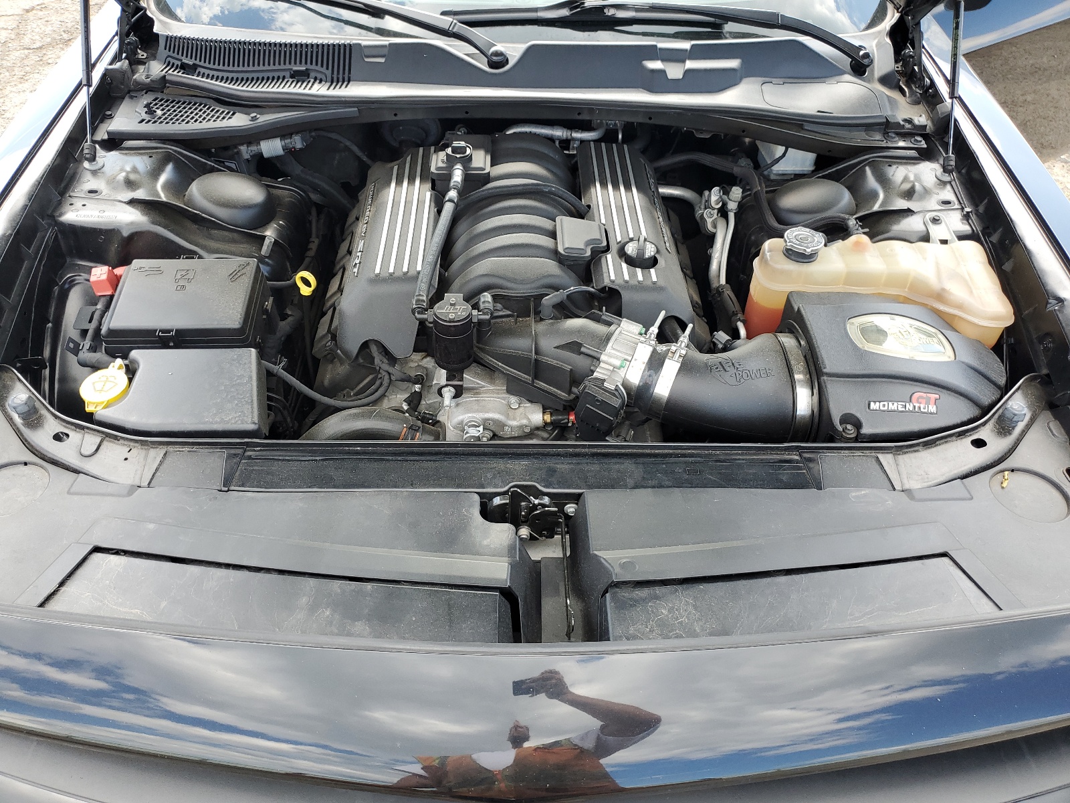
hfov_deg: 67.3
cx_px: 535
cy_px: 402
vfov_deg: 53.1
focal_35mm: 26
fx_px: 804
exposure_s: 1/256
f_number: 1.5
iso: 50
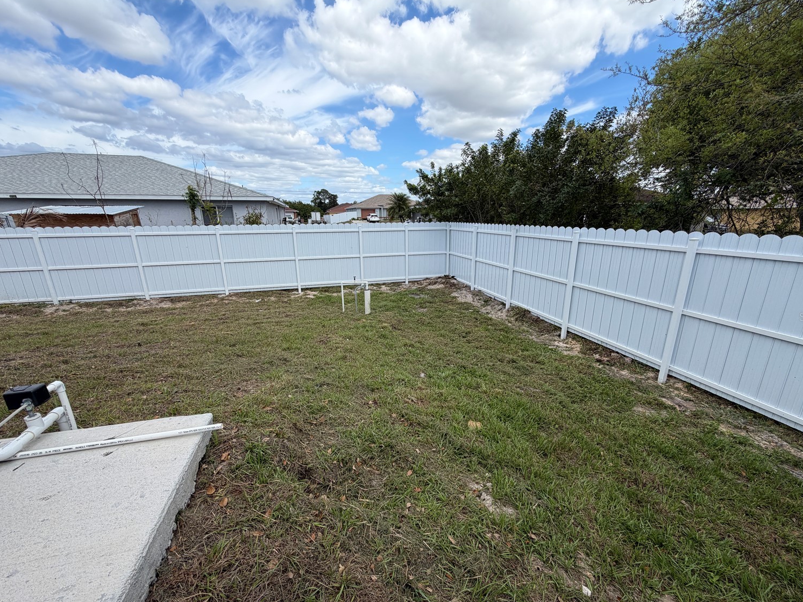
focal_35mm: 15
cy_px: 317
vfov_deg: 81.7
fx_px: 348
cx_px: 420
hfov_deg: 98.1
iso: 25
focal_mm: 2.22
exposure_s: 1/770
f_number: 2.2
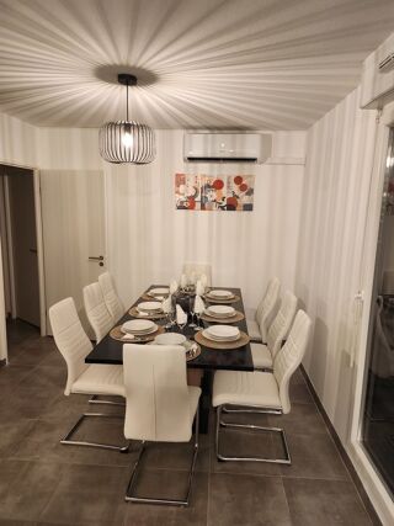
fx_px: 364
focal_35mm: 24
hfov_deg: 56.8
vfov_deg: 71.6
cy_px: 263
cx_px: 197
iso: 640
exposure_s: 1/100
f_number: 1.8
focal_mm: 5
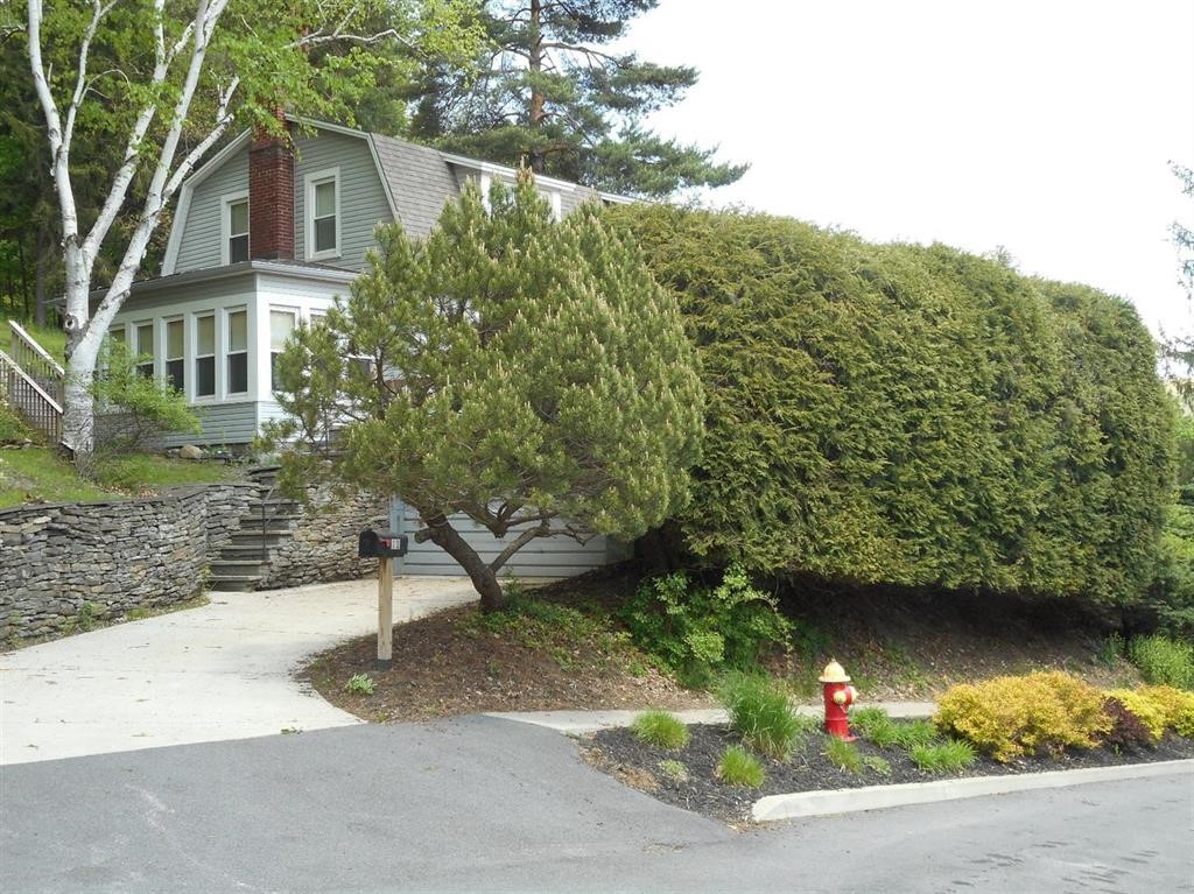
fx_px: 1517
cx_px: 597
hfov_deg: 43.0
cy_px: 447
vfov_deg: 32.8
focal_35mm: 44
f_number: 4.7
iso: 80
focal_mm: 7.9
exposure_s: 1/80
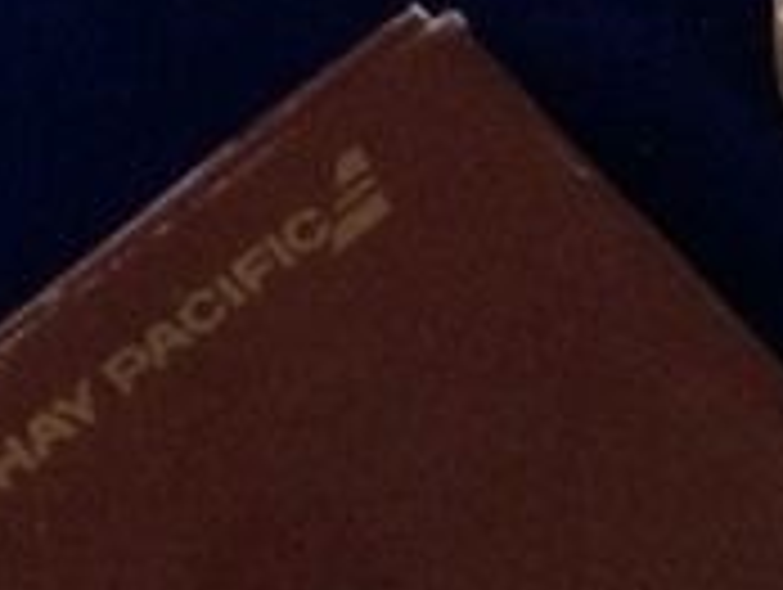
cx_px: 608
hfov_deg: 12.7
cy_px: -191
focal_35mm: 155
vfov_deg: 9.4
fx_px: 3511
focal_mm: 4.12
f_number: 2.2
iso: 500
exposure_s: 1/15
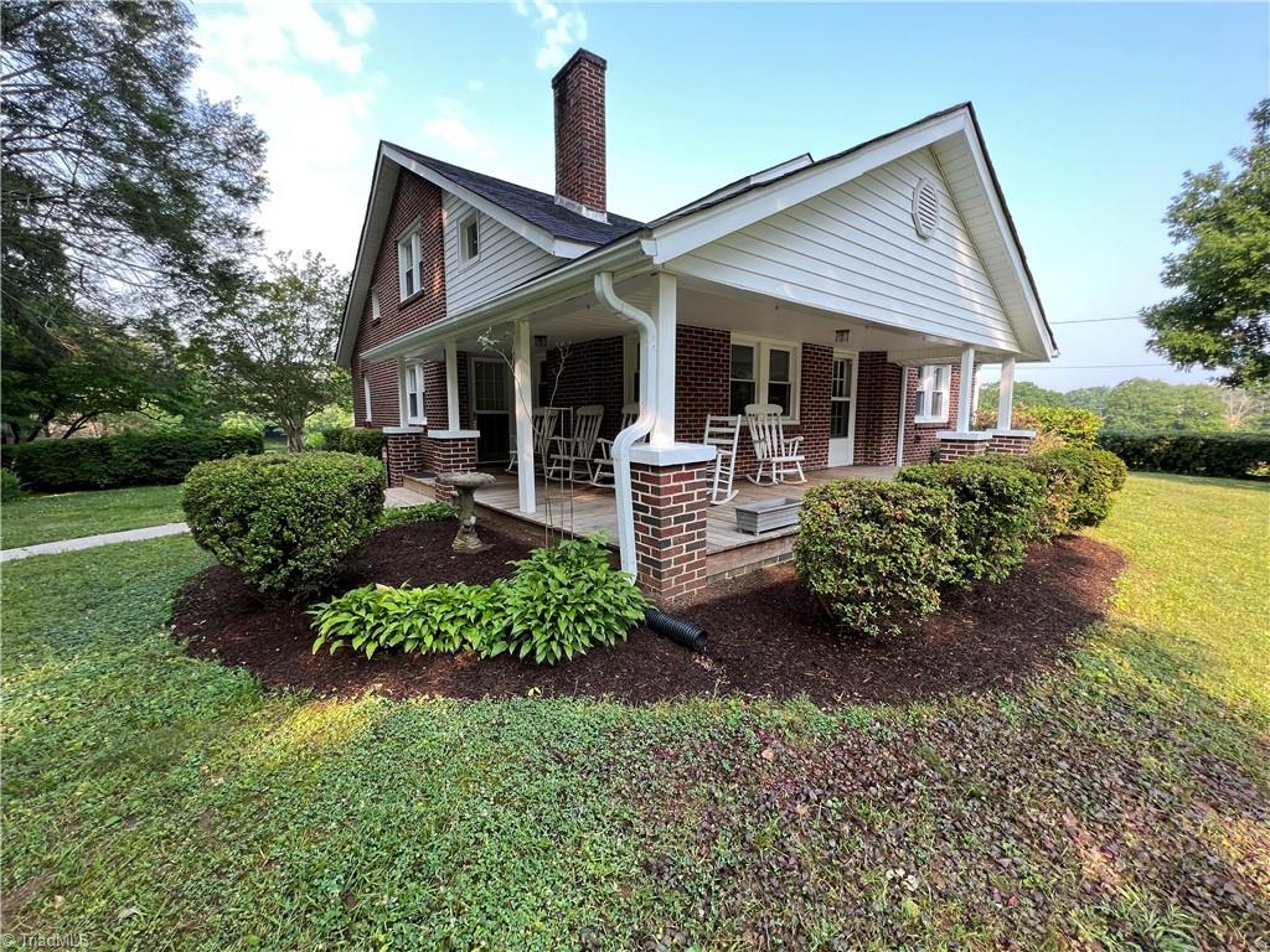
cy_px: 476
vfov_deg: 89.9
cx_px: 635
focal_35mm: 13
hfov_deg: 106.2
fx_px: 477
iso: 32
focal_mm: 1.57
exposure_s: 1/143
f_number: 1.8
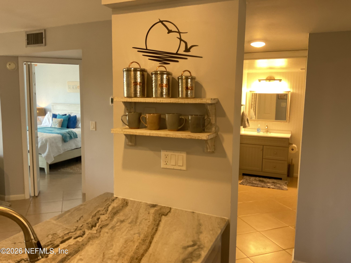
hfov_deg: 61.7
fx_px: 294
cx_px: 176
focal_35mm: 29
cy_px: 132
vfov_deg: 48.2
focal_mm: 3
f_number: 1.8
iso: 250
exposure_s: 1/60
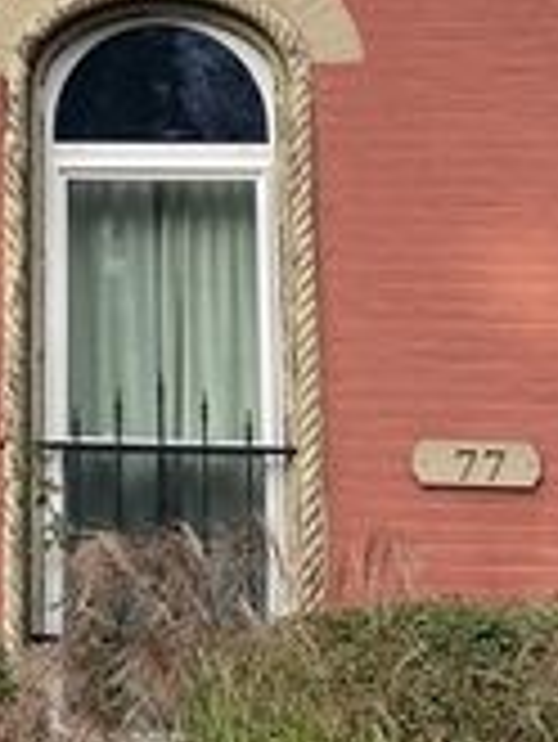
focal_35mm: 113
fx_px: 2426
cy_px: -106
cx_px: -153
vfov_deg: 16.8
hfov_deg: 12.7
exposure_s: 1/873
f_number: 1.8
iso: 20
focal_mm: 3.99
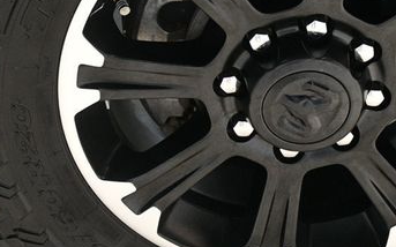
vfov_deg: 11.5
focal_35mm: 114
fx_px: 1230
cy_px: 100
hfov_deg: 18.2
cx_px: 286
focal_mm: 40
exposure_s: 1/60
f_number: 4.5
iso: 4000
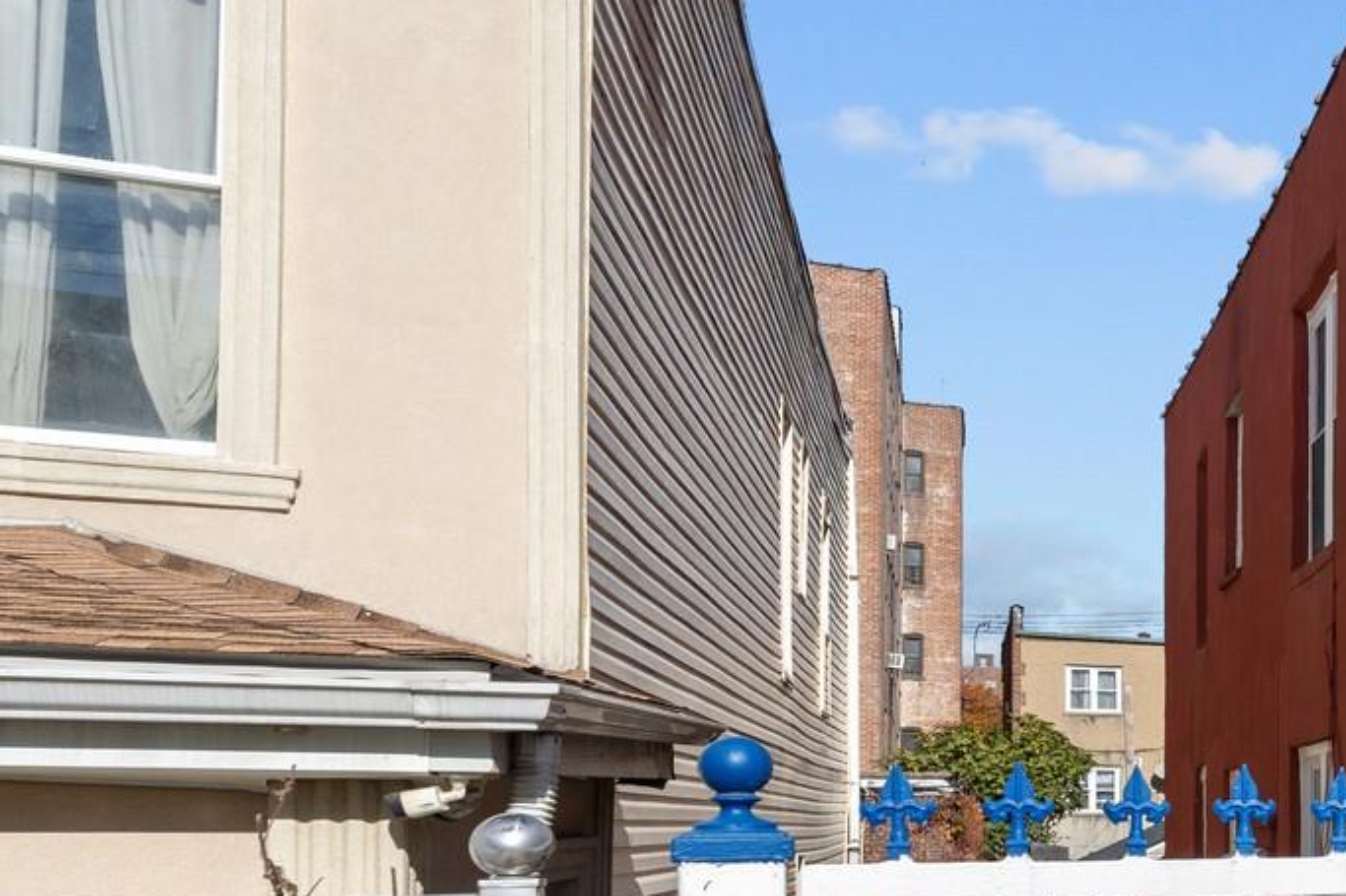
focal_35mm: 42
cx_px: 2000
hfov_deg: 29.2
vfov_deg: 31.4
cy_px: 659
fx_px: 1570
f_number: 10
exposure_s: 1/200
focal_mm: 14
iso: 200
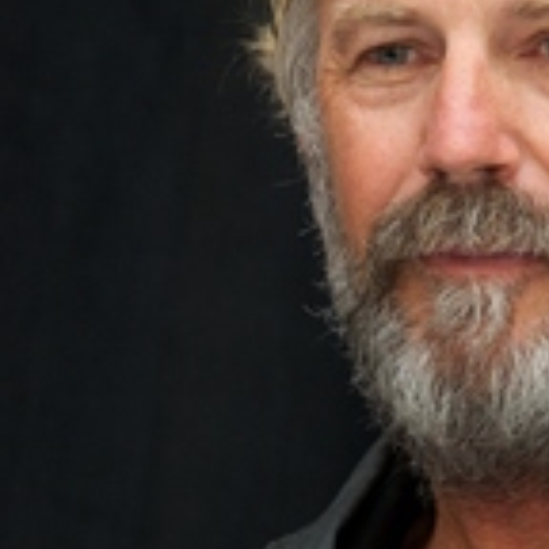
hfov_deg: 3.9
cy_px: 290
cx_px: 461
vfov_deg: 3.9
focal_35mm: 449
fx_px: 8057
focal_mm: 190
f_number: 5.6
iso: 1250
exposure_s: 1/60
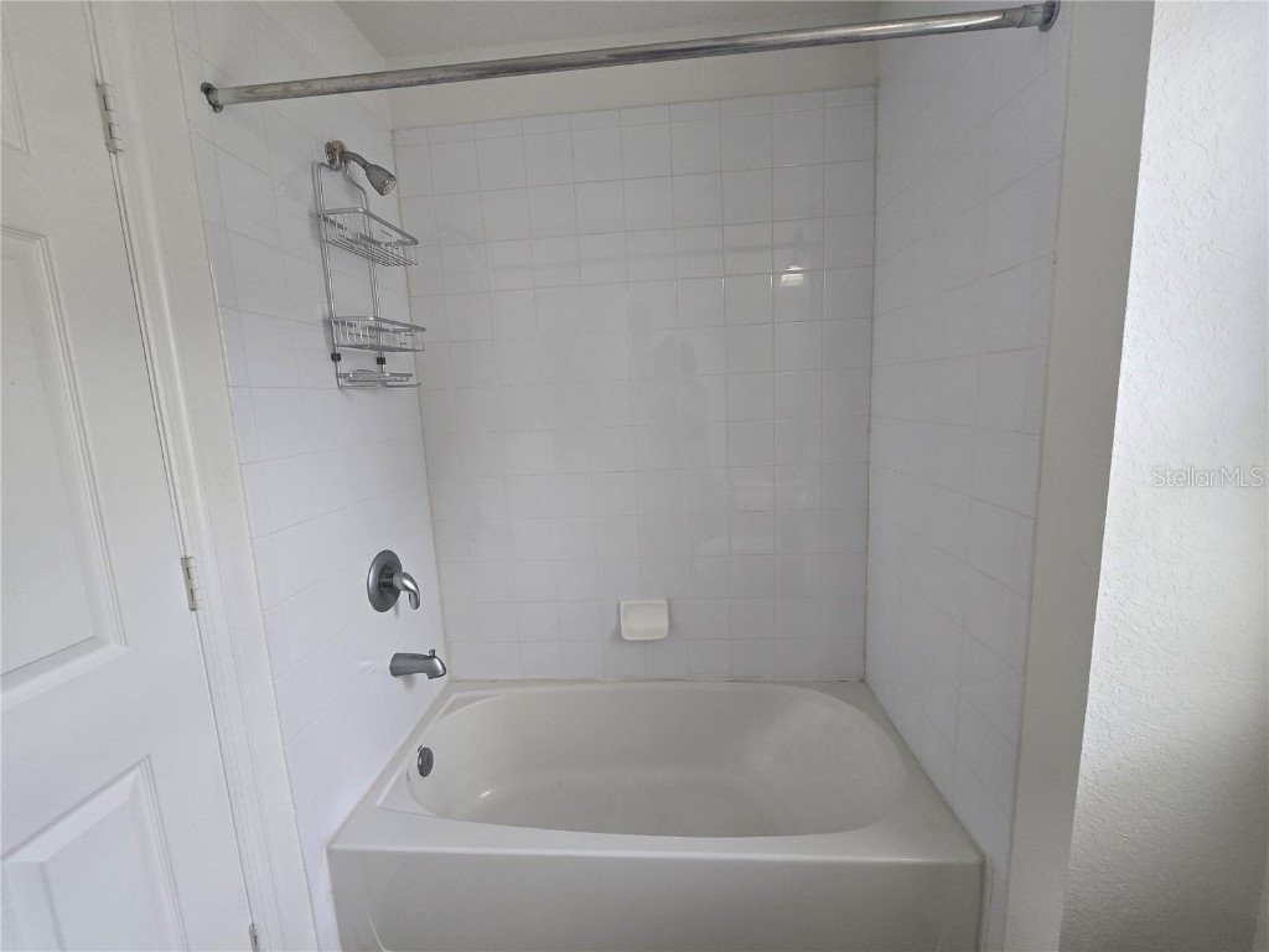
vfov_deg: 89.9
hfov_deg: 106.2
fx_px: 477
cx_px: 634
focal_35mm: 13
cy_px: 476
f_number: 2.2
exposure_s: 1/120
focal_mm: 2.2
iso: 80
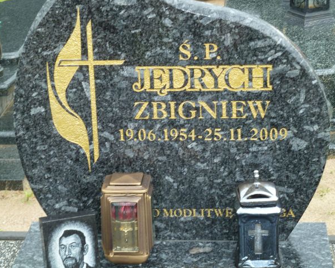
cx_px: 168
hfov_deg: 17.6
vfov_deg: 14.1
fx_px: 1081
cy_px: 134
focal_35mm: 109
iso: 125
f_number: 4.3
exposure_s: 1/40
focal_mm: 17
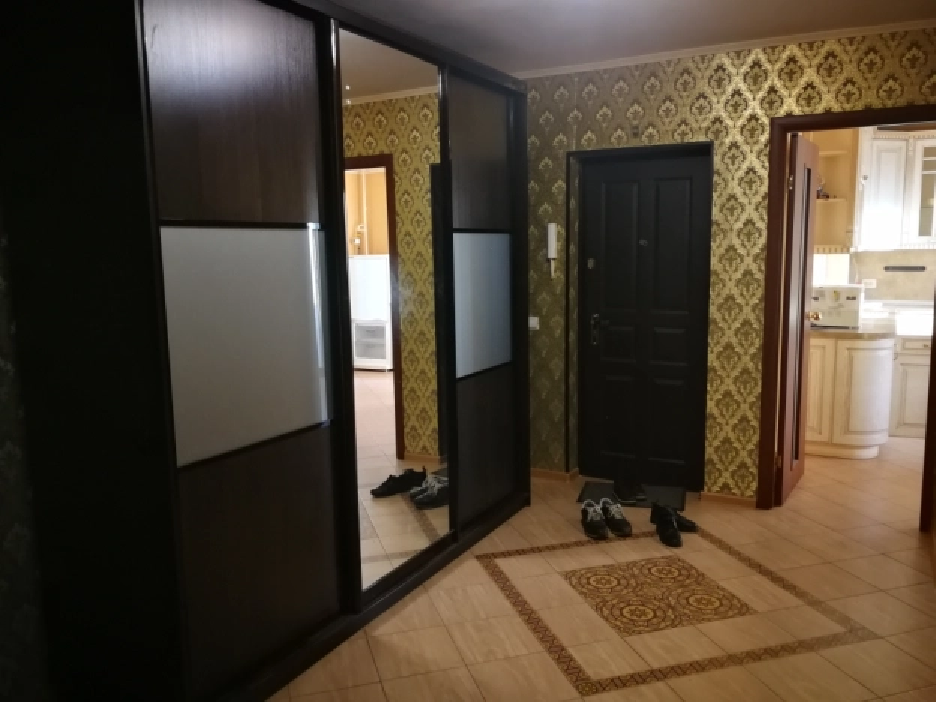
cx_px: 468
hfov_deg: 65.3
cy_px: 351
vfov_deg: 51.4
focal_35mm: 27
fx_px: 730
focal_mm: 3.95
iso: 320
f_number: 2.2
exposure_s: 1/33.3
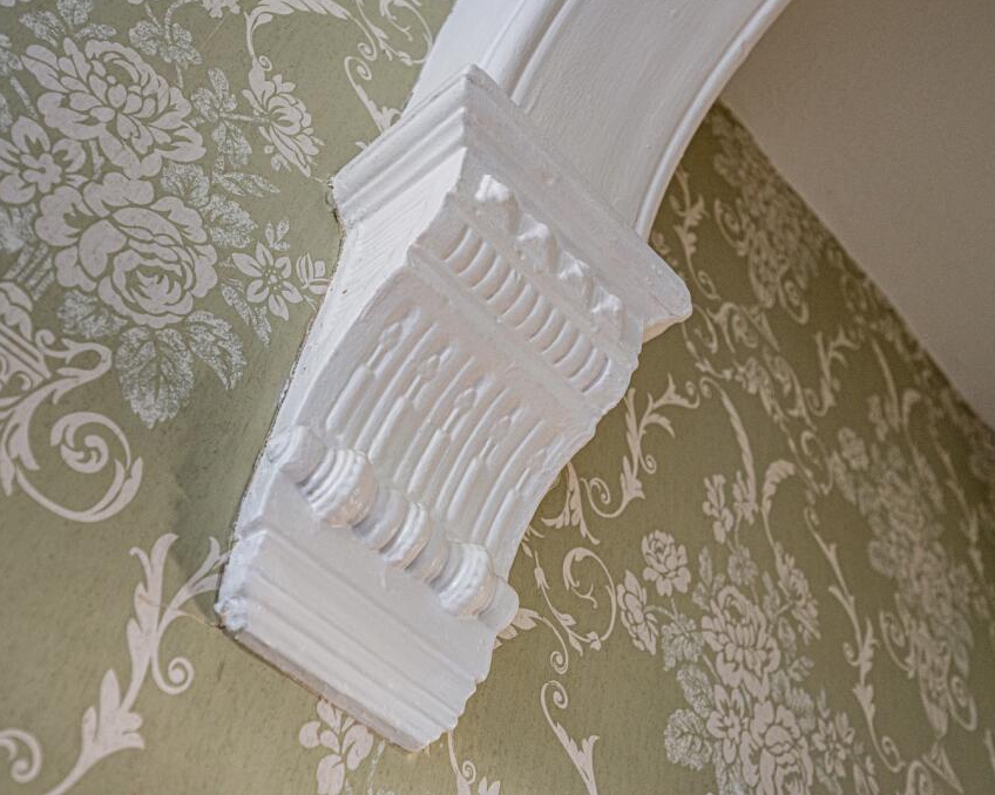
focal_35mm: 34
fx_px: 1001
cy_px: 396
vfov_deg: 43.3
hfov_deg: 52.7
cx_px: 440
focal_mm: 30
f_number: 4.5
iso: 1250
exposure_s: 1/30
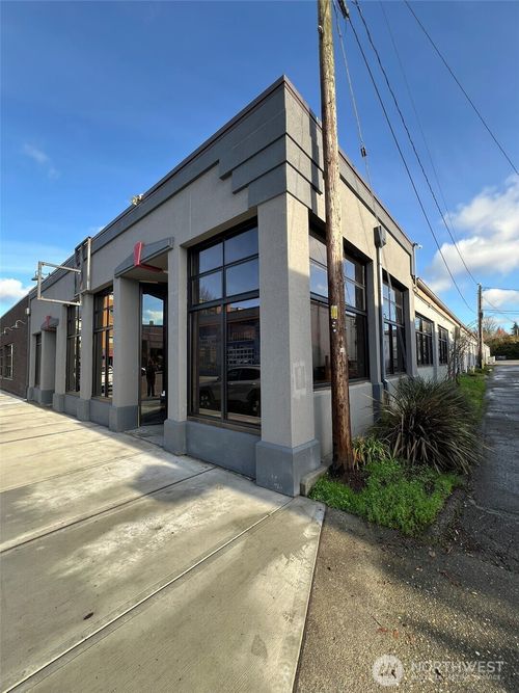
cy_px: 346
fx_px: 260
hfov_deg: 89.9
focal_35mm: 13
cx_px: 260
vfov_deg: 106.2
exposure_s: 1/247
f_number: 1.8
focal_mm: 1.57
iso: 32
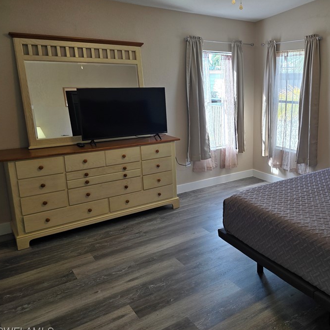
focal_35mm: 31
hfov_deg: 50.5
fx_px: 334
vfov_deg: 52.5
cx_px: 246
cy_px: 154
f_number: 1.7
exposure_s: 1/120
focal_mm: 6.3
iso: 32
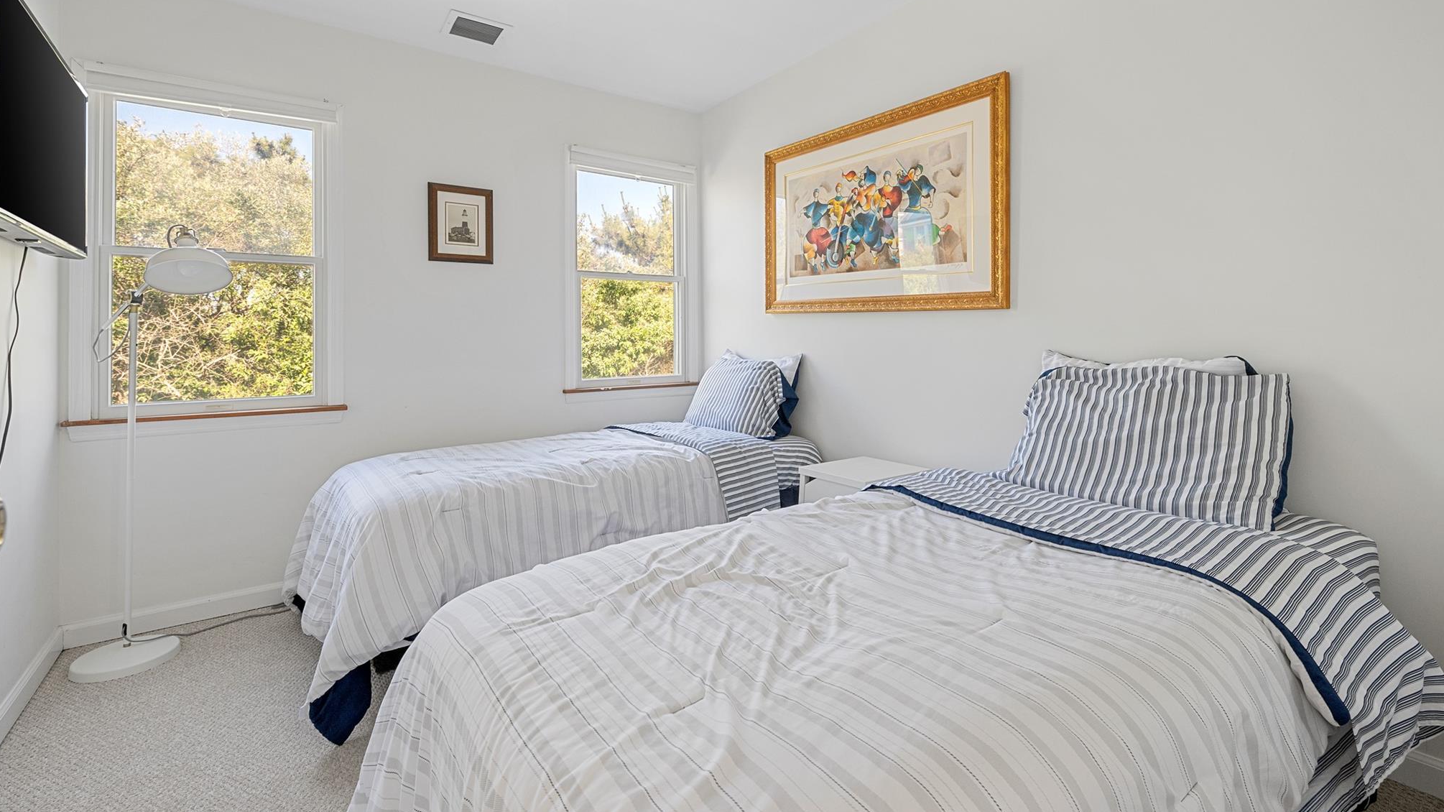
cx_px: 731
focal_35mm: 16
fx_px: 613
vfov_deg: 66.7
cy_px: 344
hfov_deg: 99.4
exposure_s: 1/20
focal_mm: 15
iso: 500
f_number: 8
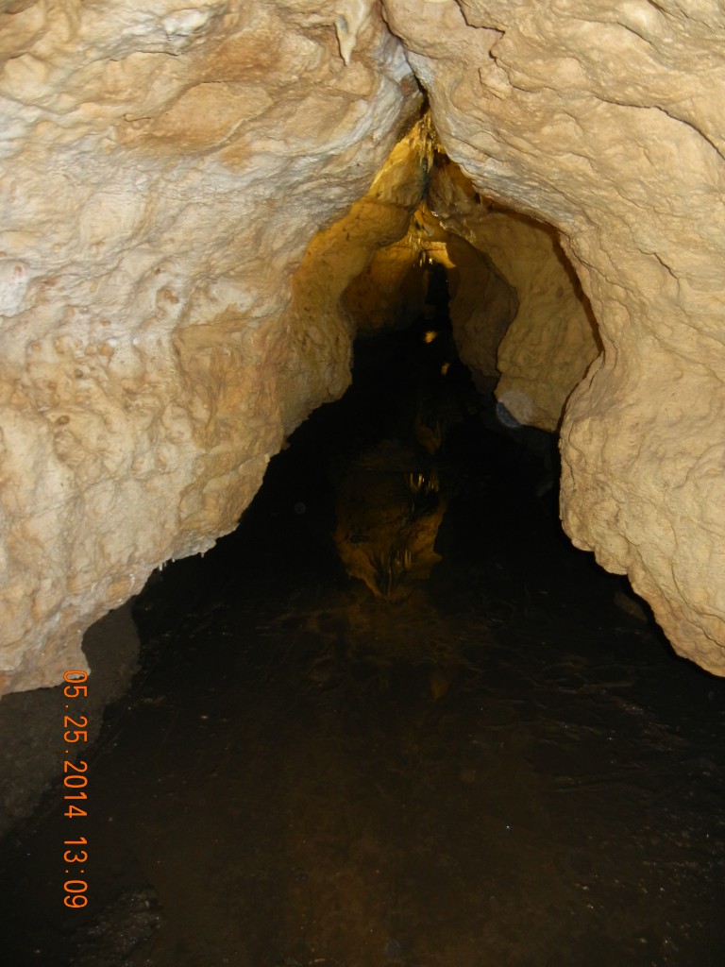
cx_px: 362
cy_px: 484
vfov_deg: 60.0
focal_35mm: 30
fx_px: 838
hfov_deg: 46.8
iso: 323
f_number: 3.5
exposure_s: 1/30
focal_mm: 5.4
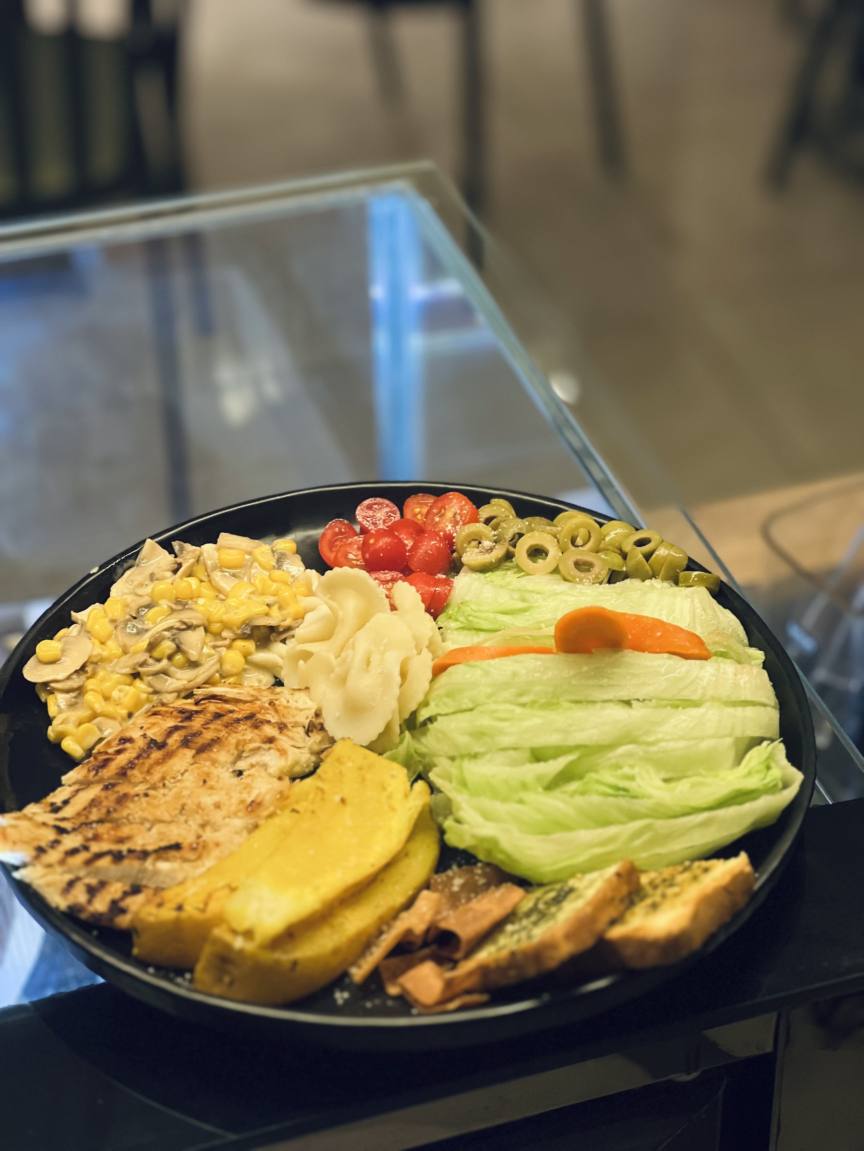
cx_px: 432
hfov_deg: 19.1
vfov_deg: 25.3
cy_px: 576
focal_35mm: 77
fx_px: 2563
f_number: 2.8
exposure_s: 1/50
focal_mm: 9
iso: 125
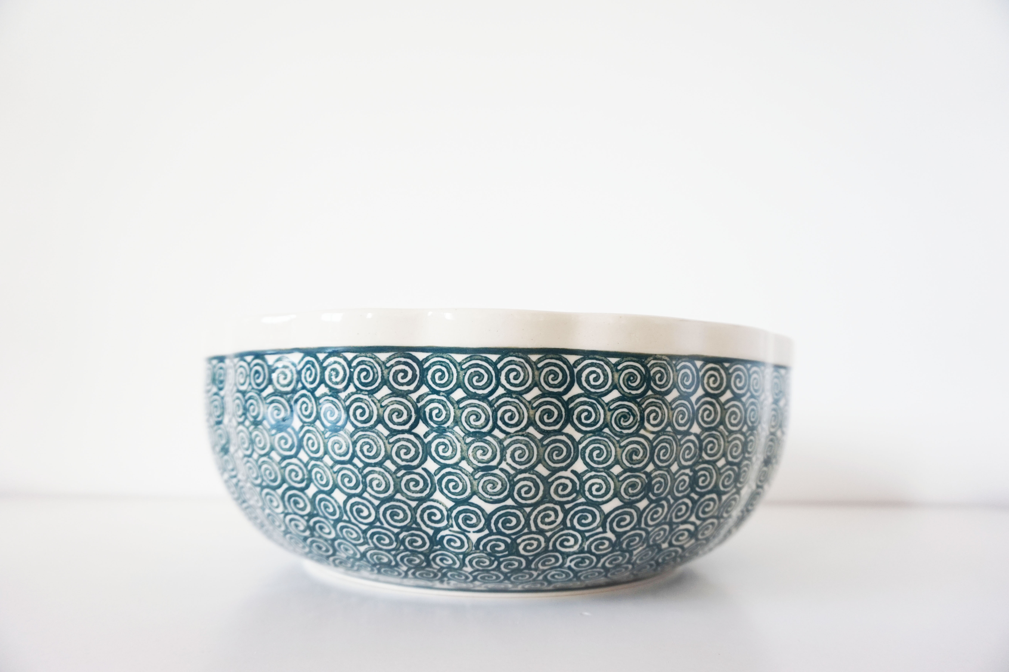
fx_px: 672
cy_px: 336
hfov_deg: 73.8
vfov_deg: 53.1
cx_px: 504
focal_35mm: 24
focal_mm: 16
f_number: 4
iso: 320
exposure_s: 1/60
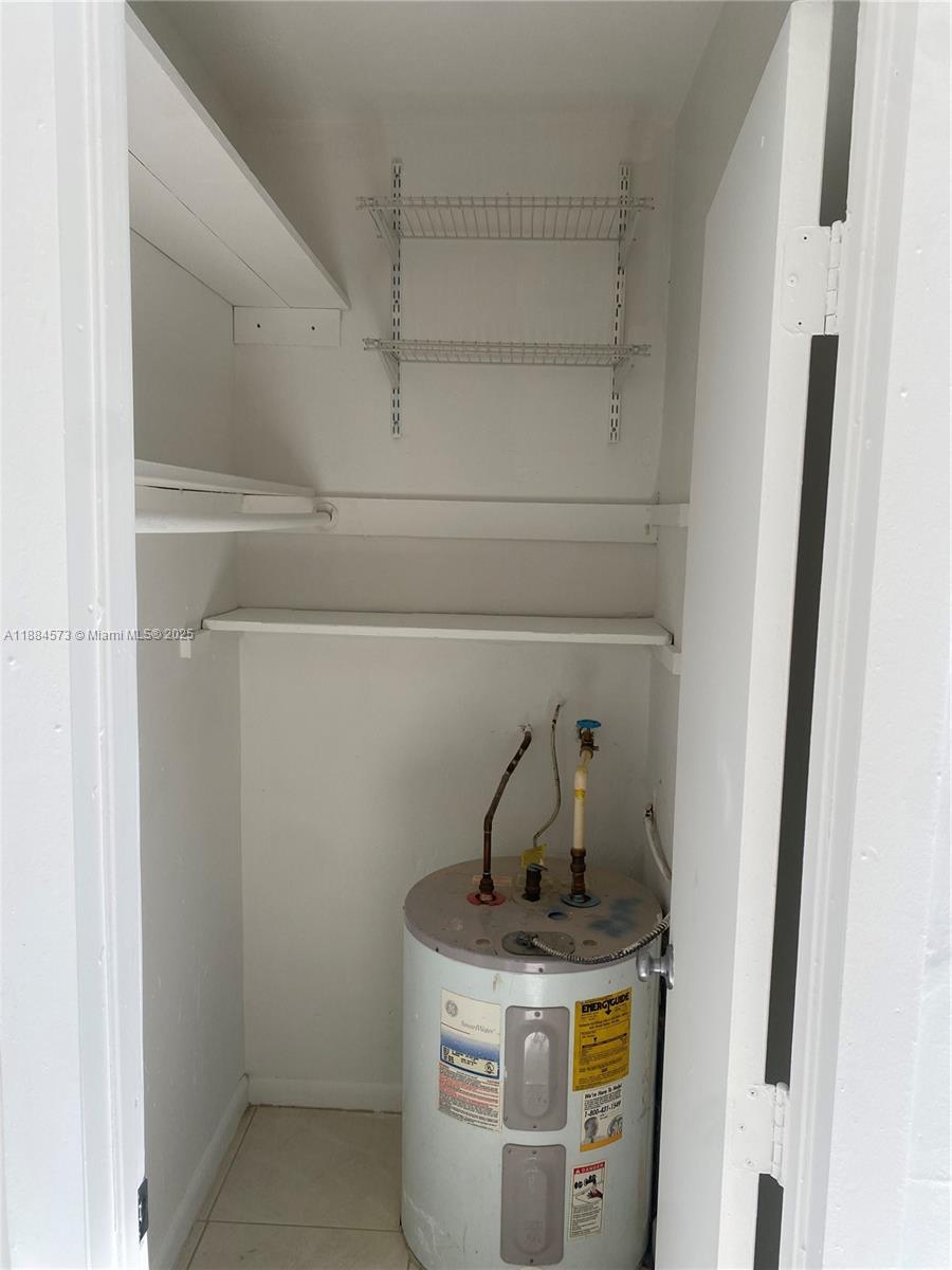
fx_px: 953
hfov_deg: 53.1
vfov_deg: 67.3
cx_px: 476
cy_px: 635
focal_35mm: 26
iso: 32
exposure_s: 1/191
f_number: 1.8
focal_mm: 4.25
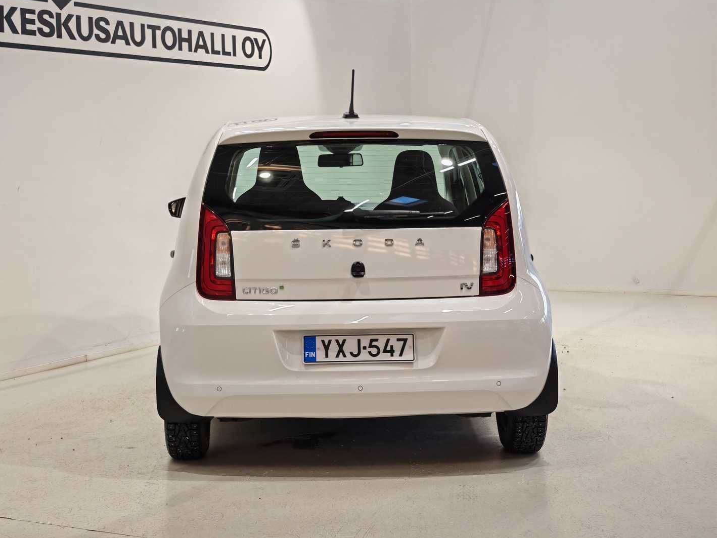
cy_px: 268
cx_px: 355
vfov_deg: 22.6
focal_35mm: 65
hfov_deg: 29.8
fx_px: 1346
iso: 100
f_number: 1.6
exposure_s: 1/100
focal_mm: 5.4
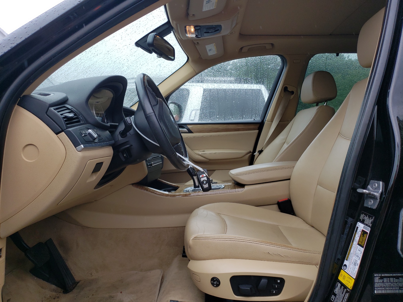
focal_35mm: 26
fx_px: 303
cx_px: 202
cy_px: 151
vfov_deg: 53.1
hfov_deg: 67.3
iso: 50
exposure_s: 1/455
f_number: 1.5
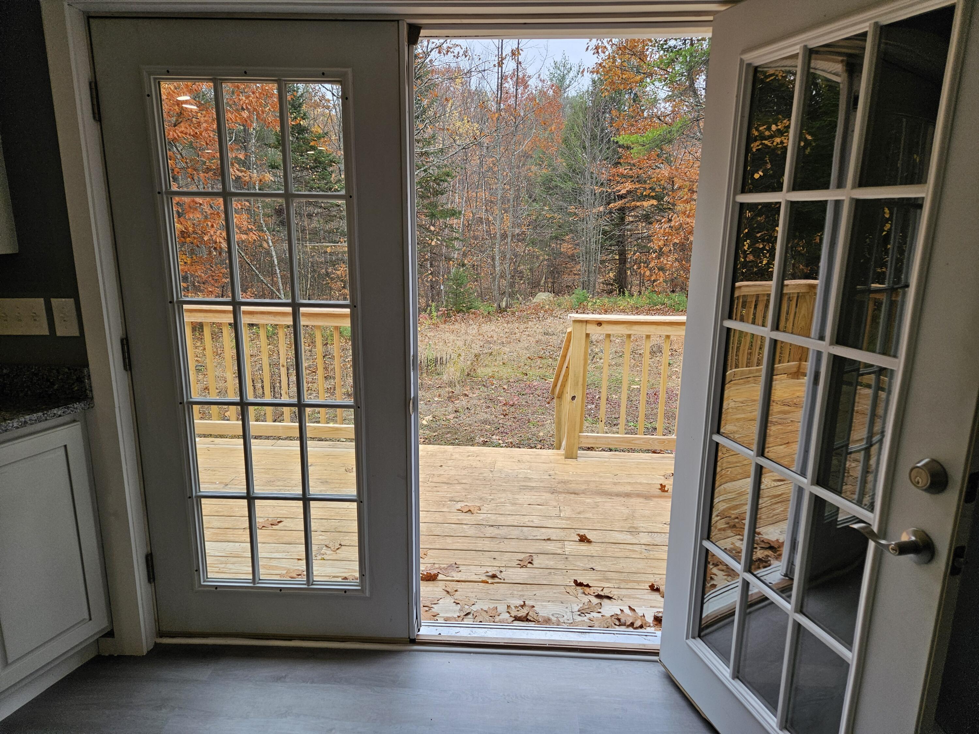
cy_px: 367
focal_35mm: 23
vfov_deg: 58.9
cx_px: 490
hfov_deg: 73.9
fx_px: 650
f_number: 1.8
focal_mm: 5.4
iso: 64
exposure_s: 1/180
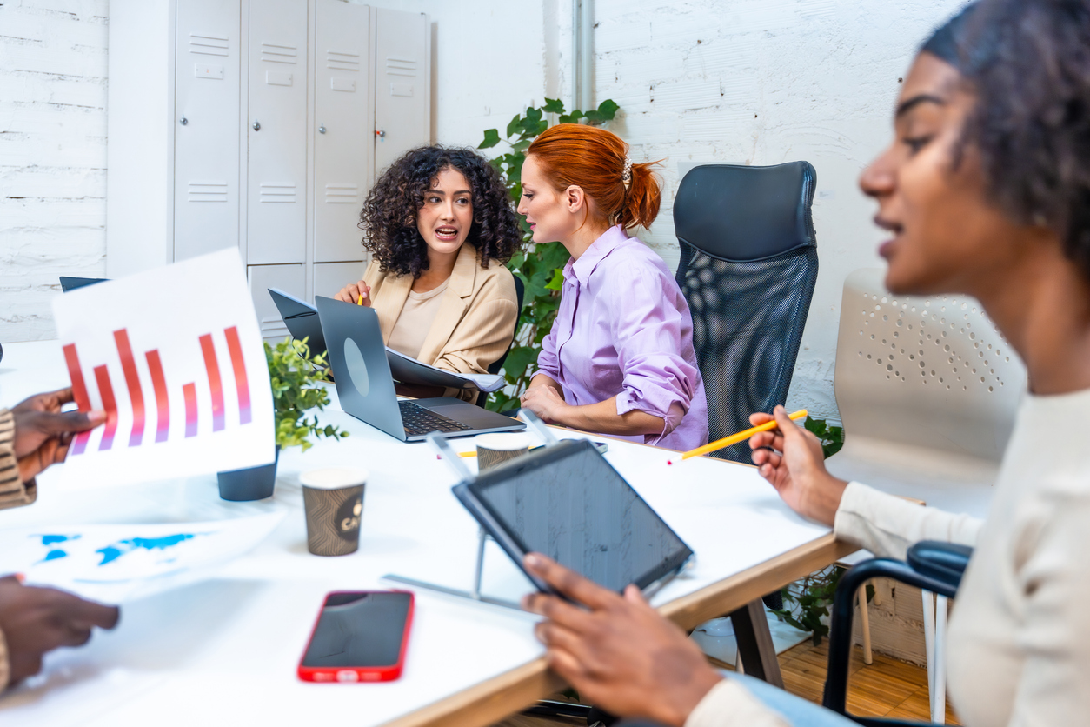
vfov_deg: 39.9
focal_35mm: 33
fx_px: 1002
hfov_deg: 57.1
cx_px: 545
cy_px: 364
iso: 1000
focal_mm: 33.1
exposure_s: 1/160
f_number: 2.8
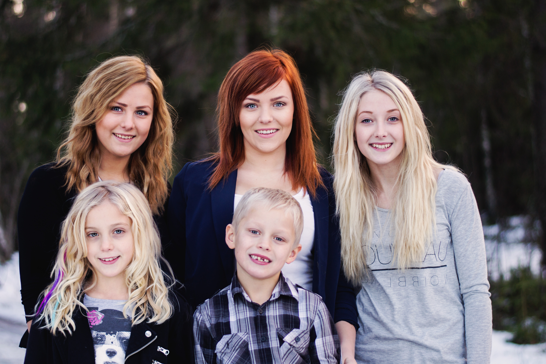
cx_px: 273
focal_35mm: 75
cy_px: 182
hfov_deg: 27.0
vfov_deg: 18.2
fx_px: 1137
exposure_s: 1/125
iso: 100
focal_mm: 50
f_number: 1.8
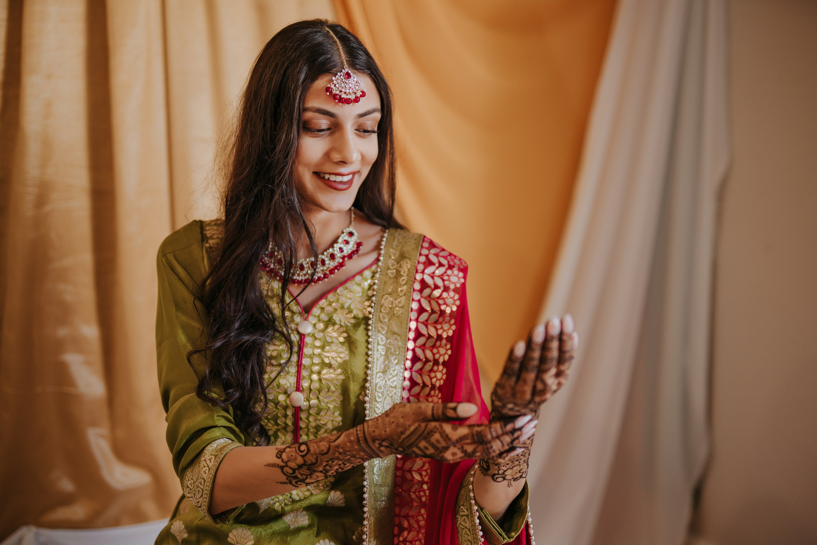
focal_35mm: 50
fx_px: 1135
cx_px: 408
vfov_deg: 27.0
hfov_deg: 39.6
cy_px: 272
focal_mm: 50
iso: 640
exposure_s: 1/320
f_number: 1.6
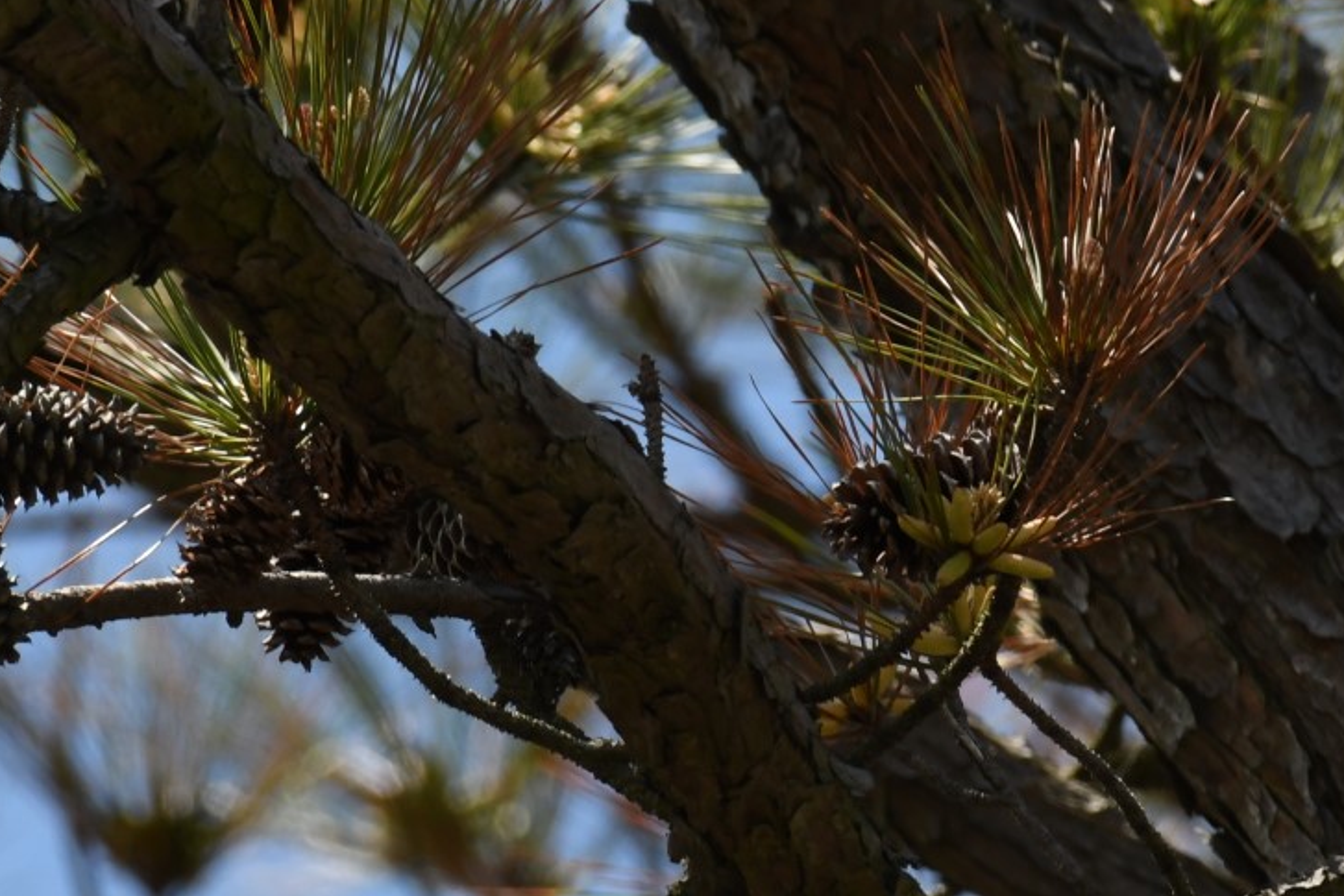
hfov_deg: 1.2
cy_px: 565
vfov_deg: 0.8
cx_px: 869
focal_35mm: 1671
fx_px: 62392
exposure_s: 1/1000
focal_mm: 500
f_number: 10
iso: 800
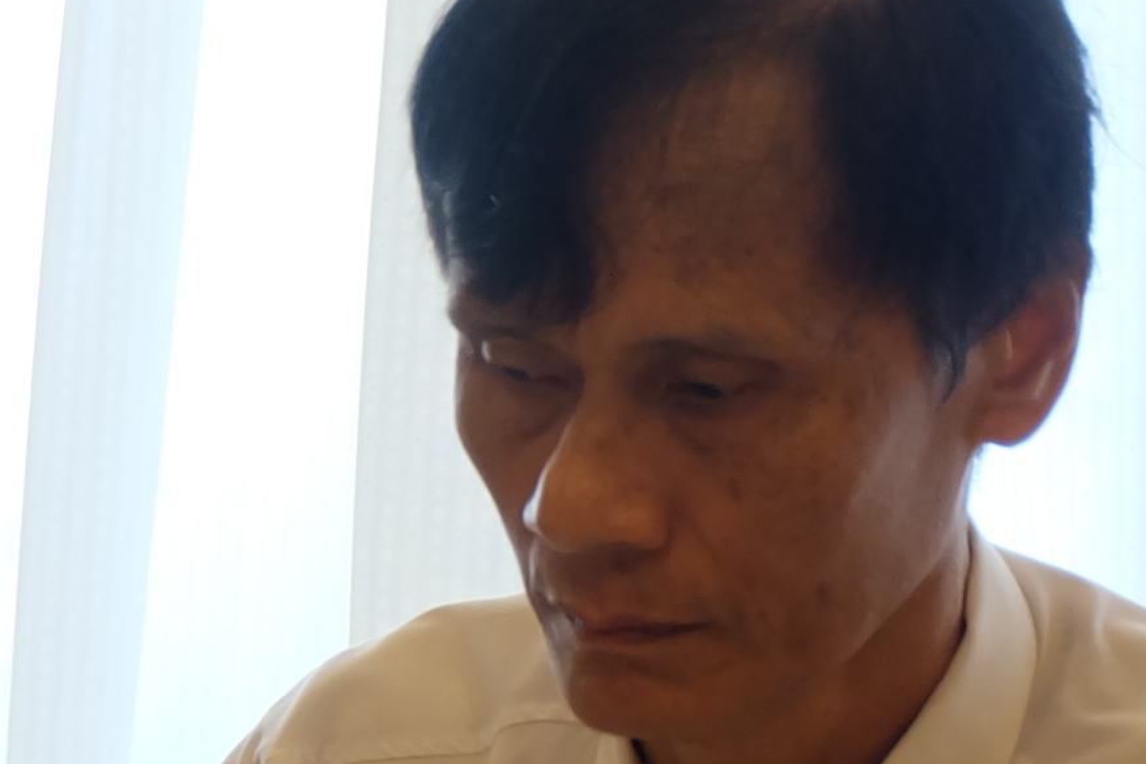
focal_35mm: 193
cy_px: 633
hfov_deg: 10.2
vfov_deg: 7.1
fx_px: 6144
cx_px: -762
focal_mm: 32.5
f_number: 5
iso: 800
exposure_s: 1/30
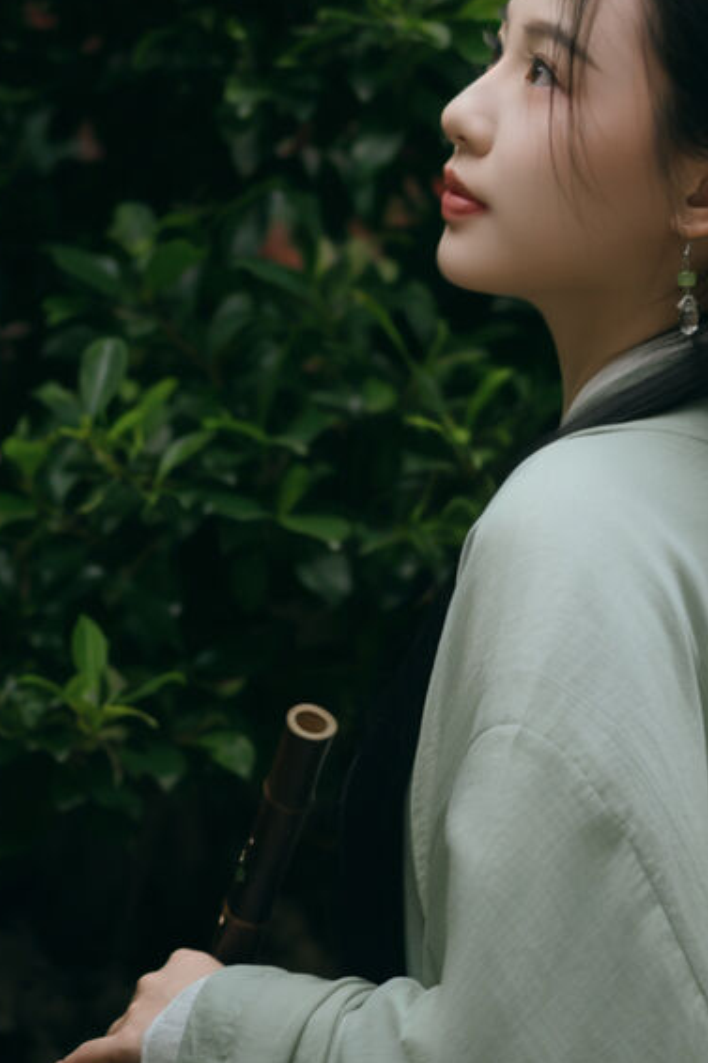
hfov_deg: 8.6
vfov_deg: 12.9
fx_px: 4693
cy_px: 401
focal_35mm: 159
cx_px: 317
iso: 100
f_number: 1.8
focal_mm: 50
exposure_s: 1/100
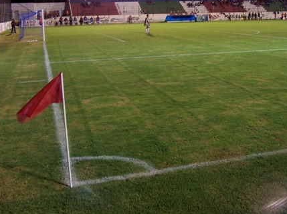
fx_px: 406
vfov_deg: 29.4
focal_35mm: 49
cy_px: 67
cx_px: 195
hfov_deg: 38.4
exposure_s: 1/8
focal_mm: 6
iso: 140
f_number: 2.8
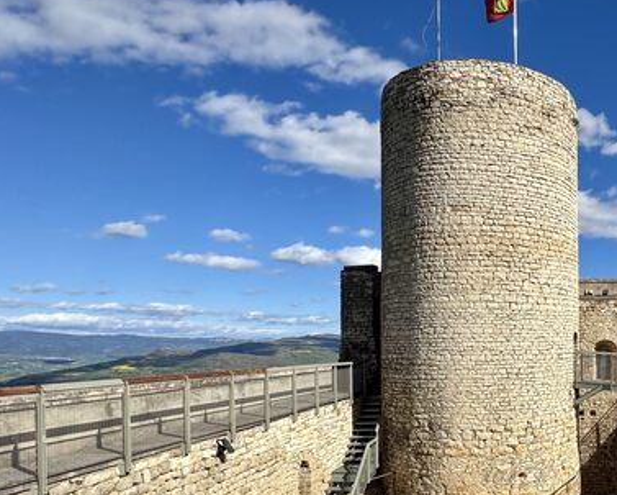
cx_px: 543
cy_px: 364
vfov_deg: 48.3
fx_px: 530
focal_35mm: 29
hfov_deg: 53.6
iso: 50
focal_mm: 2.22
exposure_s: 1/2874
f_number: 2.2
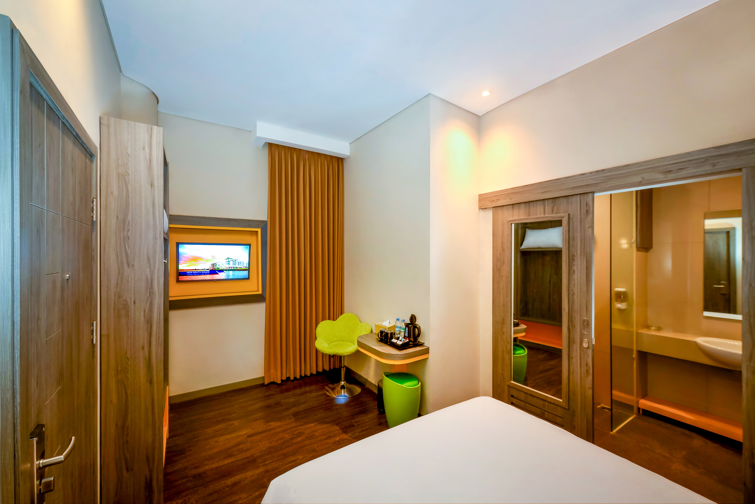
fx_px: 294
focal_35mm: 14
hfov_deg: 104.2
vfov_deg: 81.3
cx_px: 378
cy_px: 252
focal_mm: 14
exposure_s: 1/2
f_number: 11
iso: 100
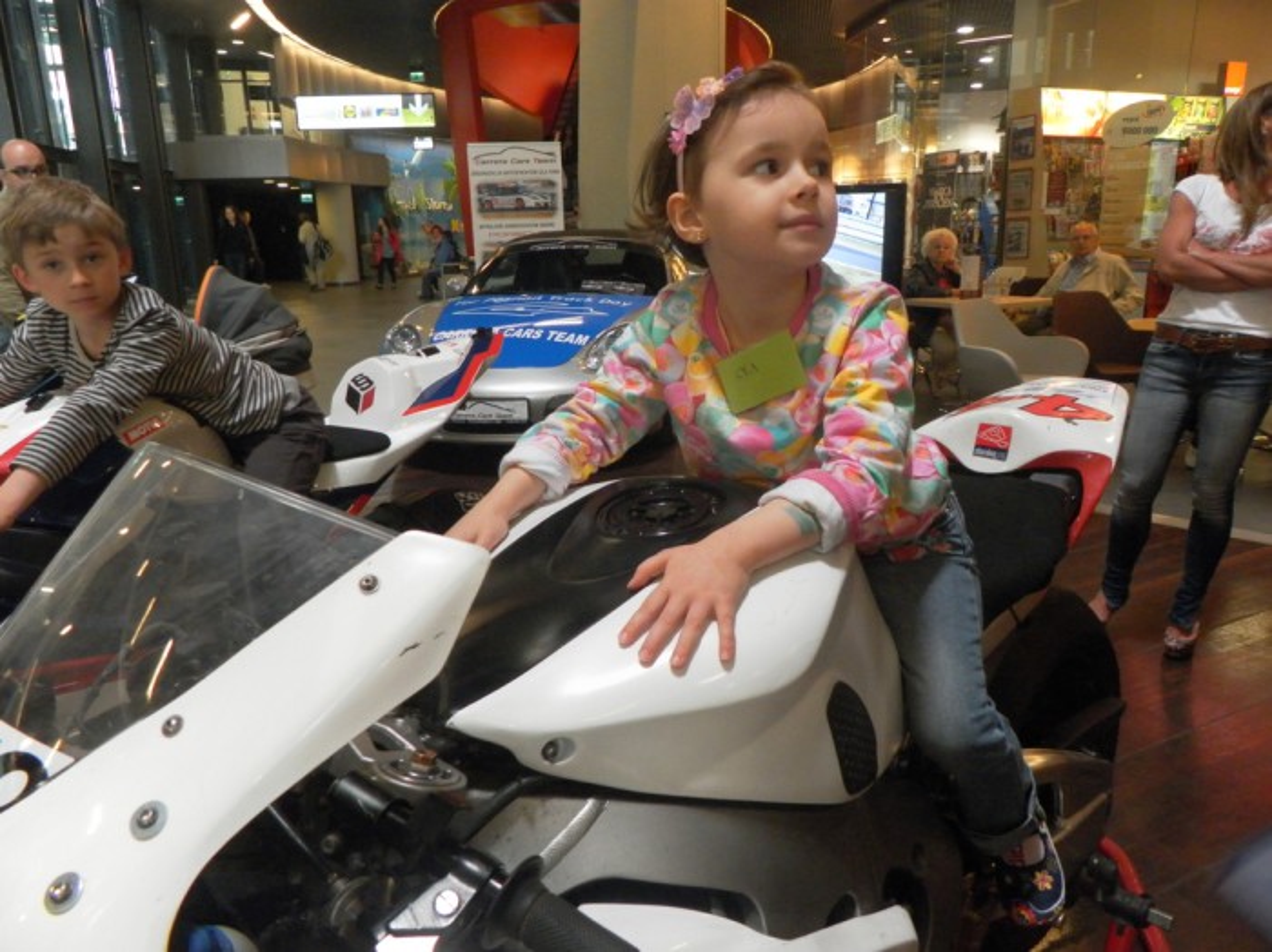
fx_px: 955
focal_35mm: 26
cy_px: 476
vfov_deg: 53.0
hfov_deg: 67.3
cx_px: 636
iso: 400
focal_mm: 4.6
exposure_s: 1/30
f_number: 3.5
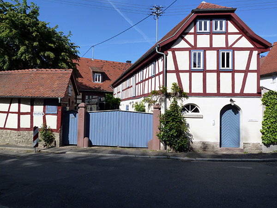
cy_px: 104
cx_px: 138
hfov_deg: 69.4
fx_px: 200
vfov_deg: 54.9
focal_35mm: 25
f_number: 5
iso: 125
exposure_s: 1/400
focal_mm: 4.1
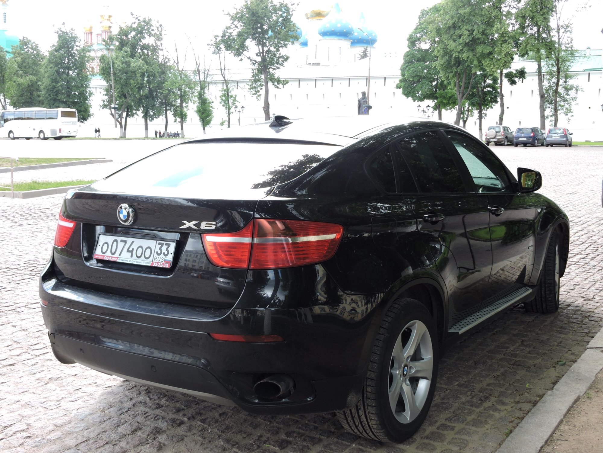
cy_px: 226
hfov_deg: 52.6
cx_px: 302
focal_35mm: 35
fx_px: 610
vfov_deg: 40.7
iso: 100
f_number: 3.8
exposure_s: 1/125
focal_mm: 6.3
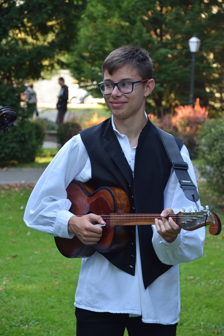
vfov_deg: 17.1
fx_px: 1120
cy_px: 168
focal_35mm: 120
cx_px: 112
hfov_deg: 11.4
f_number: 5.3
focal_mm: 80
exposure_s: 1/160
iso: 800
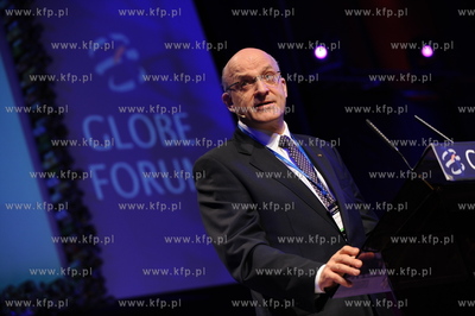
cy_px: 158
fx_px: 1450
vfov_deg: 12.4
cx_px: 238
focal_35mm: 110
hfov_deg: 18.6
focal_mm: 110
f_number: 4.5
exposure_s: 1/100
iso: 800
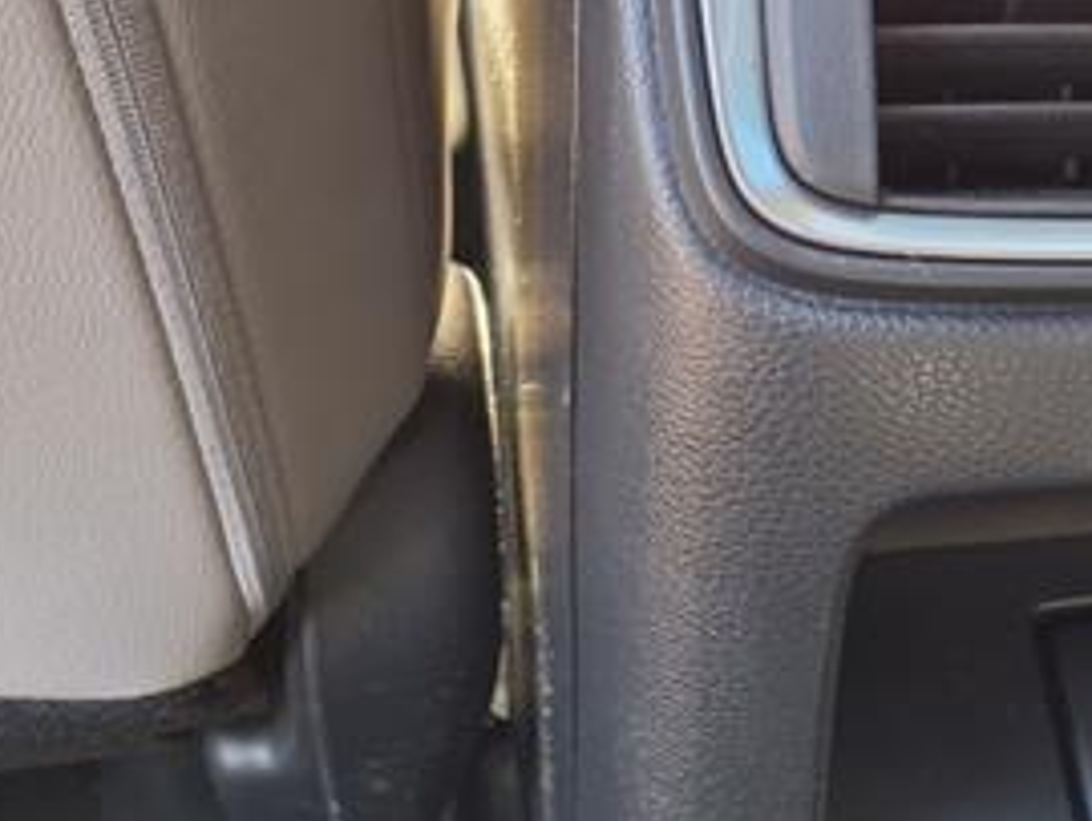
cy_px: 380
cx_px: 1201
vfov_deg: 23.0
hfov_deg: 27.6
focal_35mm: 64
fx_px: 2021
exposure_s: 1/40
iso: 125
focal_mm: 3.58
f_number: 1.9
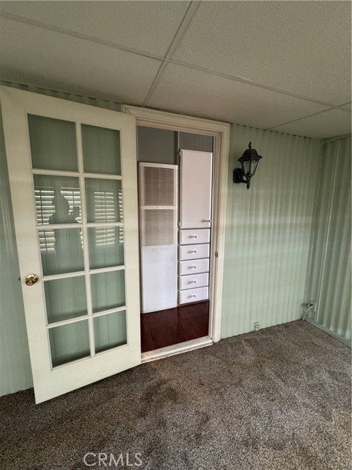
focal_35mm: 14
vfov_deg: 102.1
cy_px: 235
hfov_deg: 85.7
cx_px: 176
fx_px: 190
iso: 500
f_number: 2.2
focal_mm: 2.22
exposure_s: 1/60
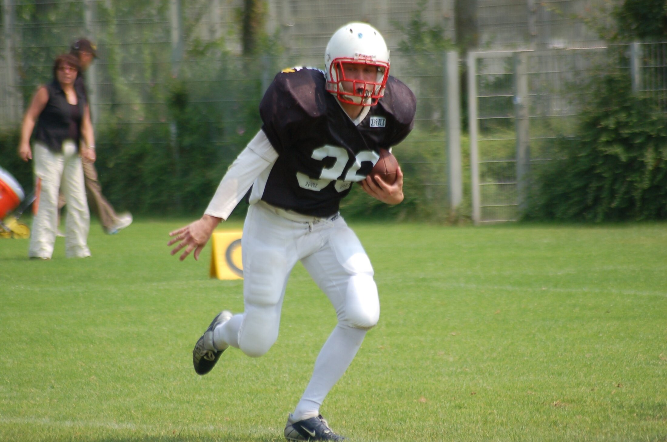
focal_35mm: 450
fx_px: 8322
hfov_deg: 4.6
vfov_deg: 3.0
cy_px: 221
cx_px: 334
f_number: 5.6
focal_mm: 300
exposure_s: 1/1000
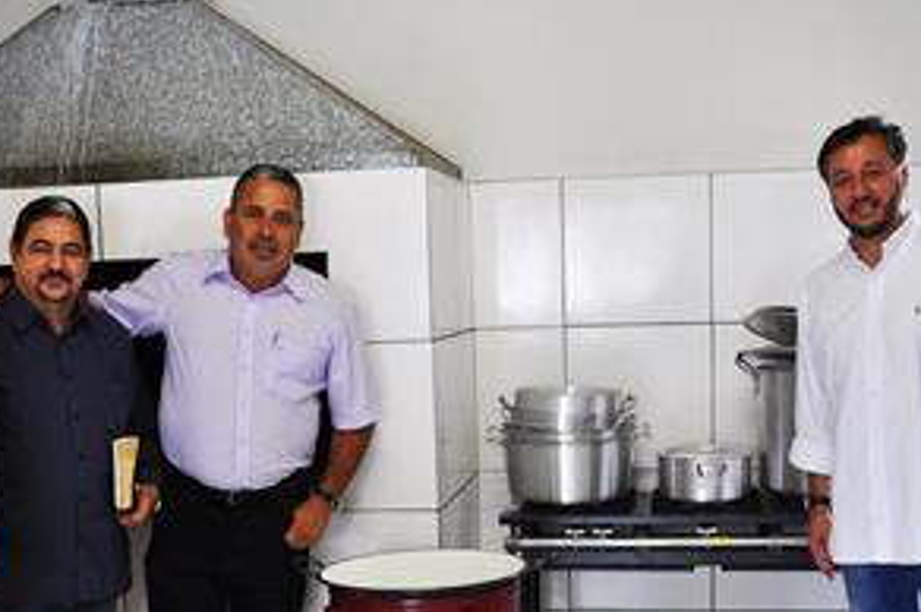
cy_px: 495
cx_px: 413
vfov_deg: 24.6
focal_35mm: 54
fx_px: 1376
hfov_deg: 37.0
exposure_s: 1/25
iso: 400
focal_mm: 21
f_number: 5
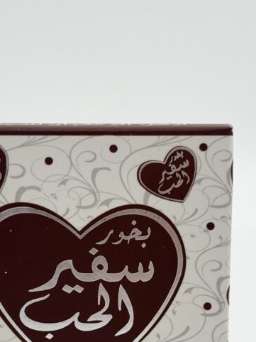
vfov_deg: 19.0
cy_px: 287
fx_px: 1007
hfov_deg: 14.4
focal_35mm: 102
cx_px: 72
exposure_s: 1/664
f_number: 1.78
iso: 64
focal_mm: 6.76
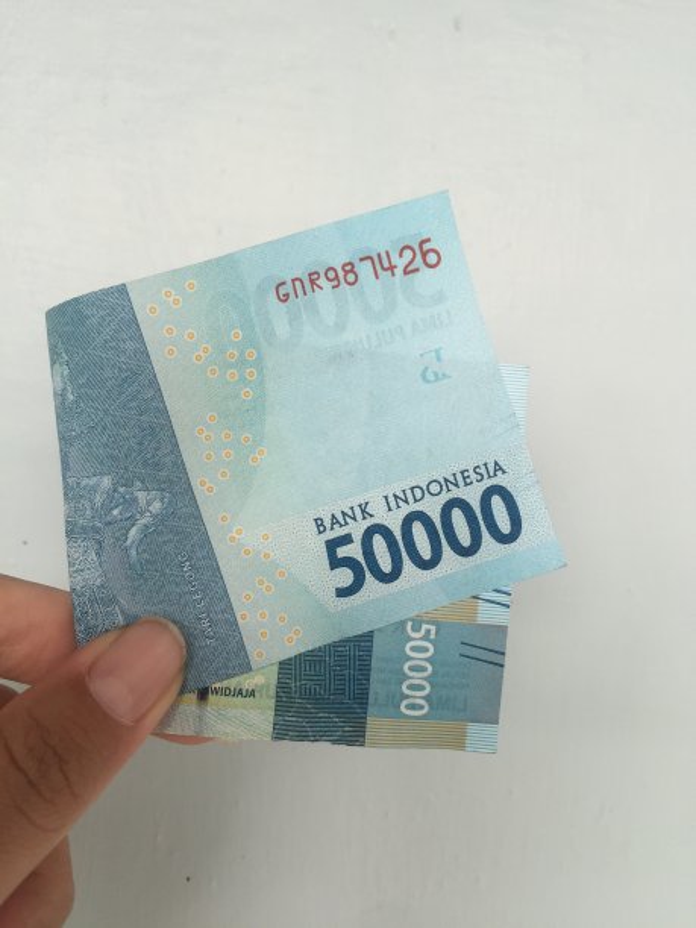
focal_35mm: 29
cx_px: 348
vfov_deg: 61.7
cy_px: 464
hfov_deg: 48.2
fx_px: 777
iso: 32
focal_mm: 4.15
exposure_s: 1/416
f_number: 2.2
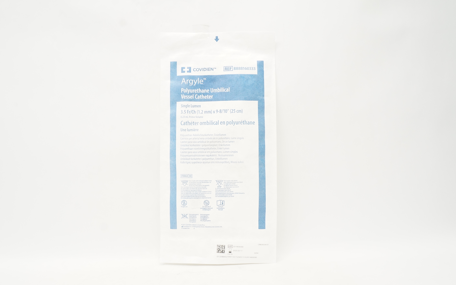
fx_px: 373
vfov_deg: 41.7
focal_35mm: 30
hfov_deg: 62.8
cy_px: 164
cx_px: 214
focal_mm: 18
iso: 800
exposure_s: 1/25
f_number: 10
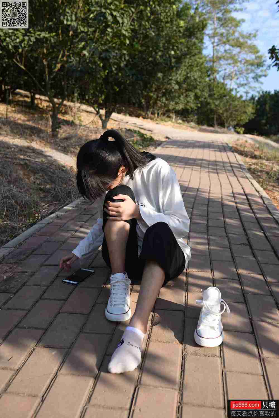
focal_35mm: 35
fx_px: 406
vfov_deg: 54.4
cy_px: 209
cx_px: 140
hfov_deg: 37.9
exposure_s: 1/640
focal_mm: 35
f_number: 5.6
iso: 160
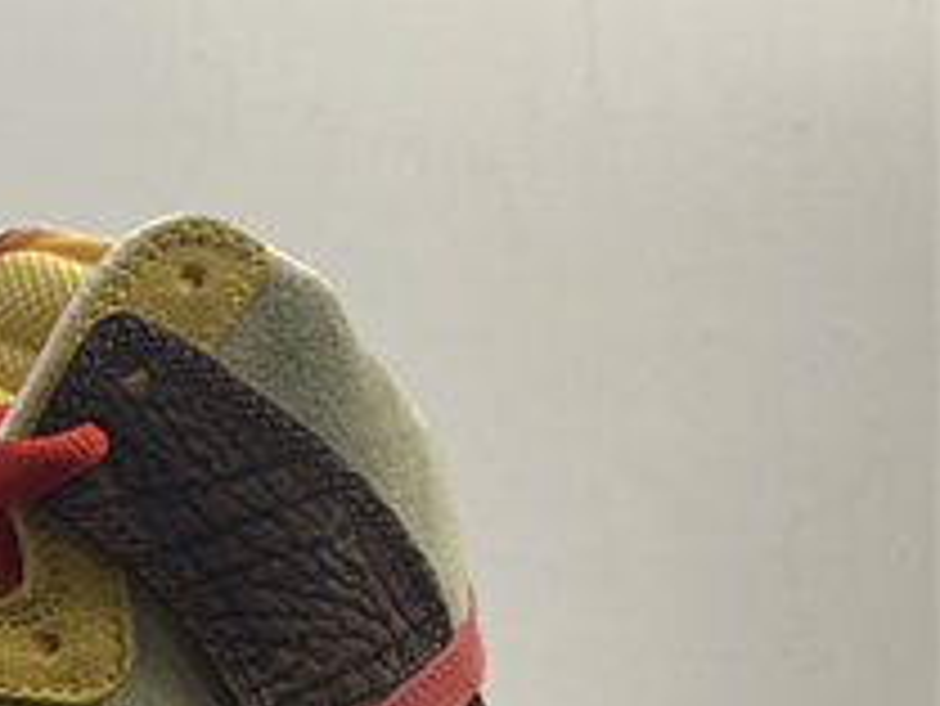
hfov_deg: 18.7
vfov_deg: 16.1
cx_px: -630
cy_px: 924
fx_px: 2364
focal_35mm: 87
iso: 125
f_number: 1.8
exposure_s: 1/100
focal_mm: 4.25
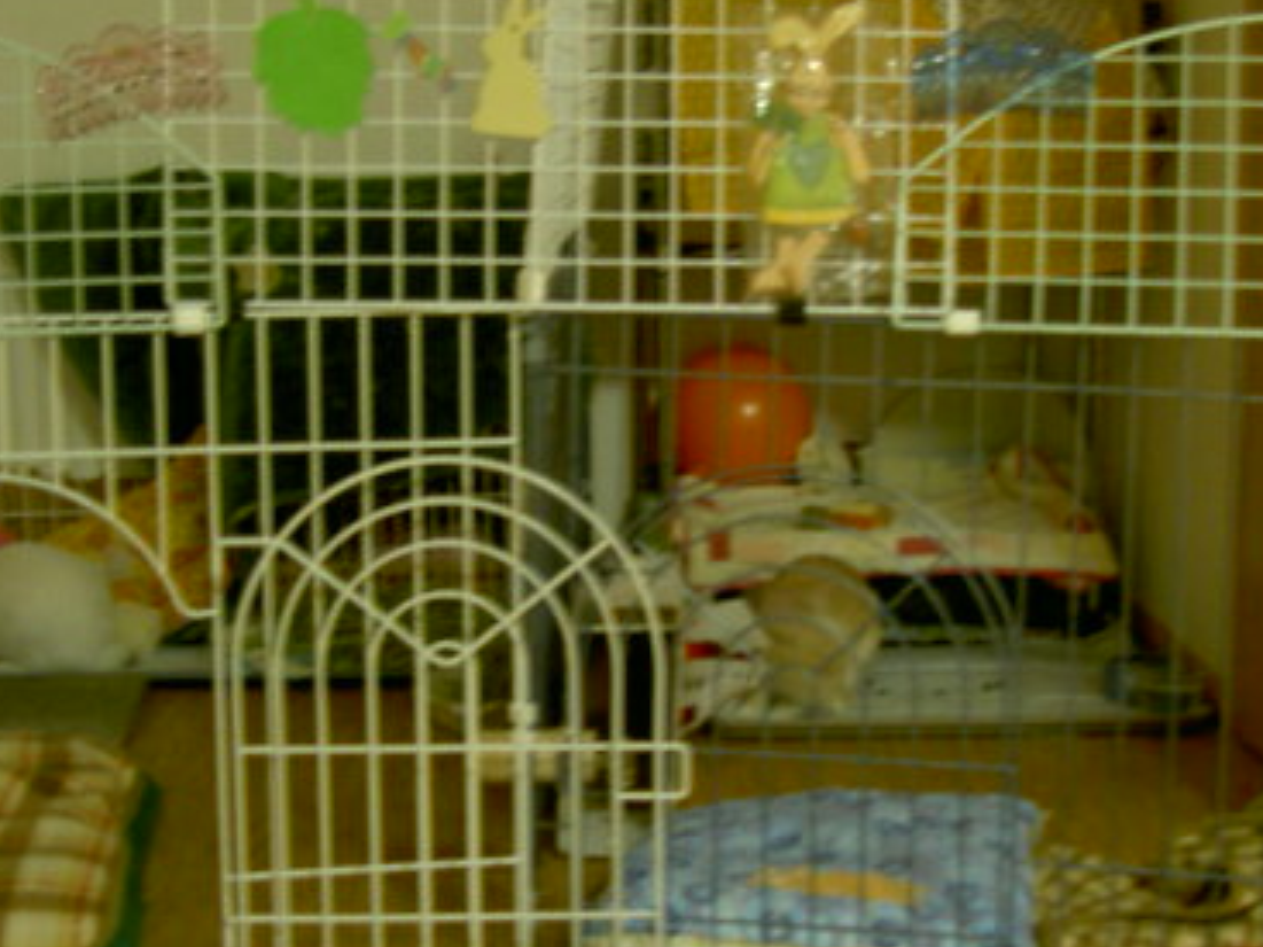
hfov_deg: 28.6
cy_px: 506
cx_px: 692
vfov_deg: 21.6
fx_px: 2480
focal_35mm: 68
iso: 100
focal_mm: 8
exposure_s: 1/8
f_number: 2.8
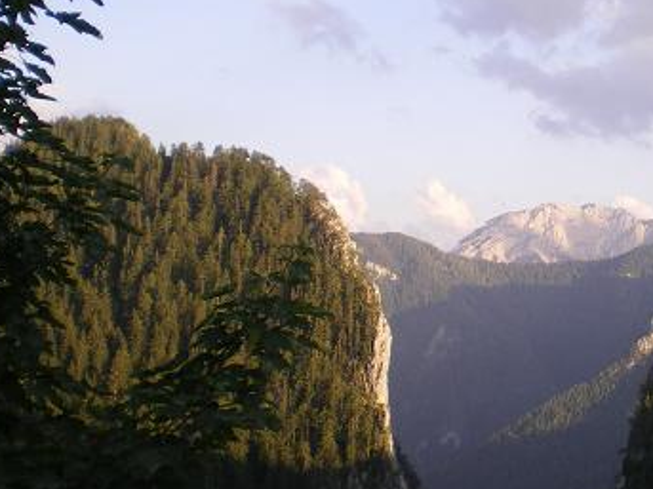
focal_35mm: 71
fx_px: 1339
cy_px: 293
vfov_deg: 20.7
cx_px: 554
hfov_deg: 26.7
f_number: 3.1
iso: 64
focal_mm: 6.3
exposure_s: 1/250
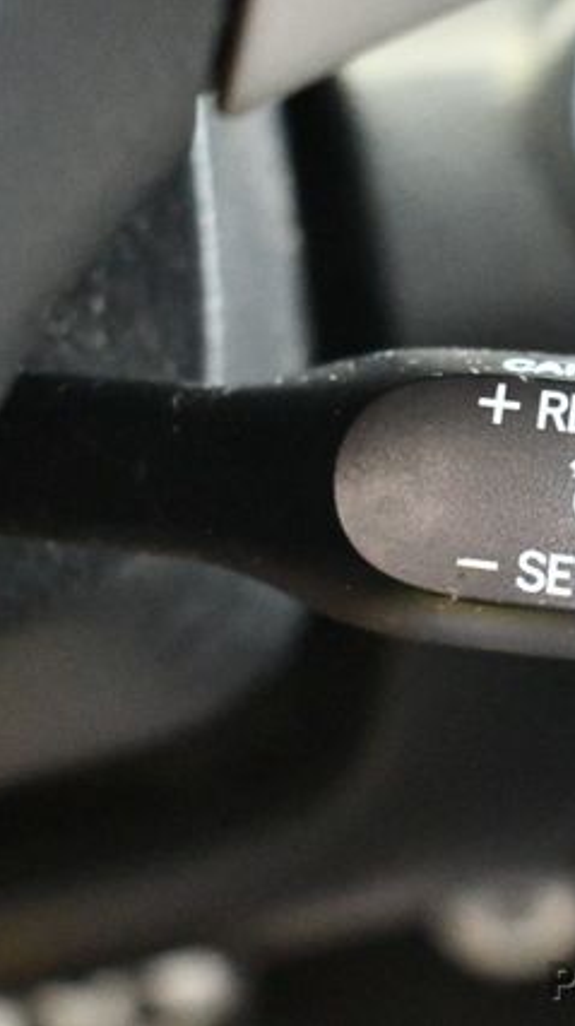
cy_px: 513
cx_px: 520
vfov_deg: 25.9
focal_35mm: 82
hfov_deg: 14.6
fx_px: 2227
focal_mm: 26
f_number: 4
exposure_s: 1/20
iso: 12800
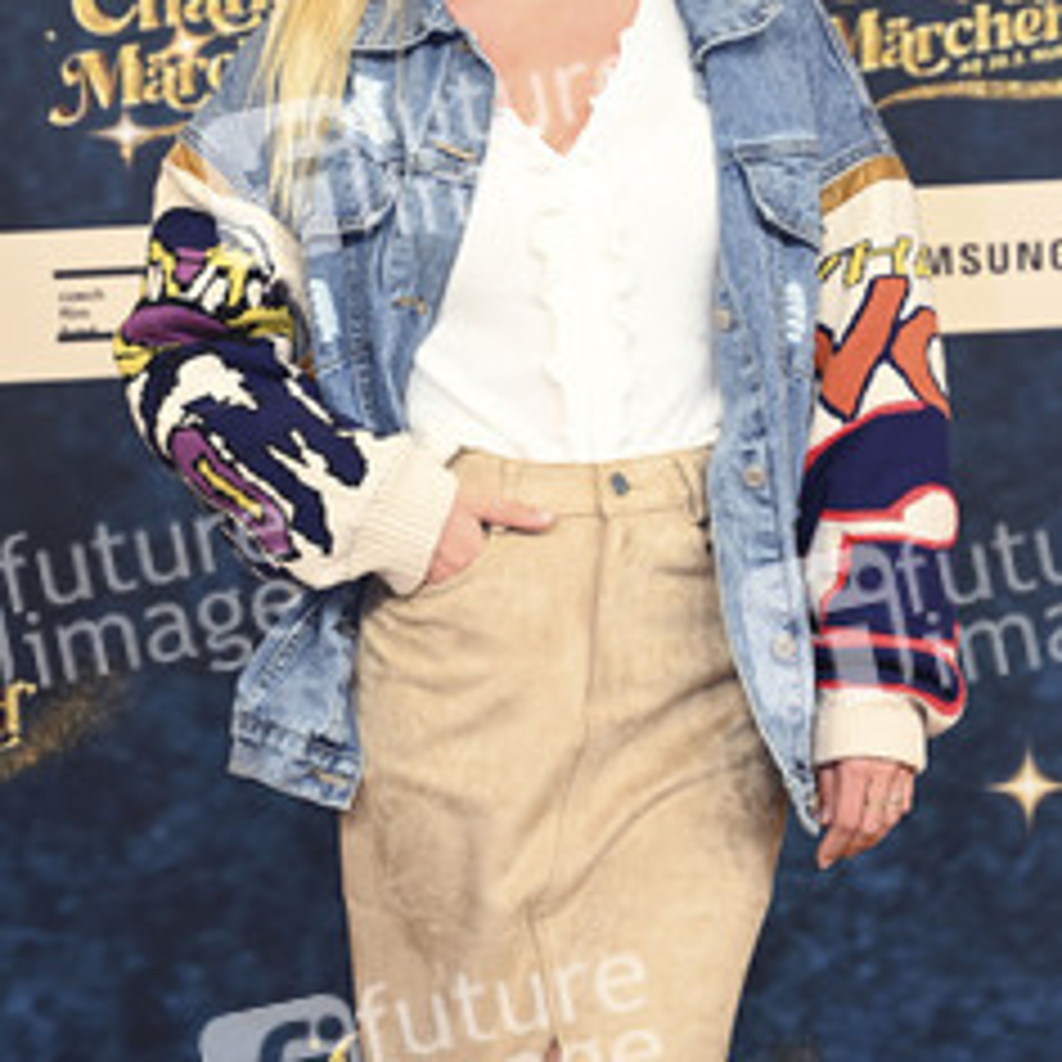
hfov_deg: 16.1
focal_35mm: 108
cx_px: 562
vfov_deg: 16.1
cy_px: 387
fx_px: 3749
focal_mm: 75
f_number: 2.8
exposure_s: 1/160
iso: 400
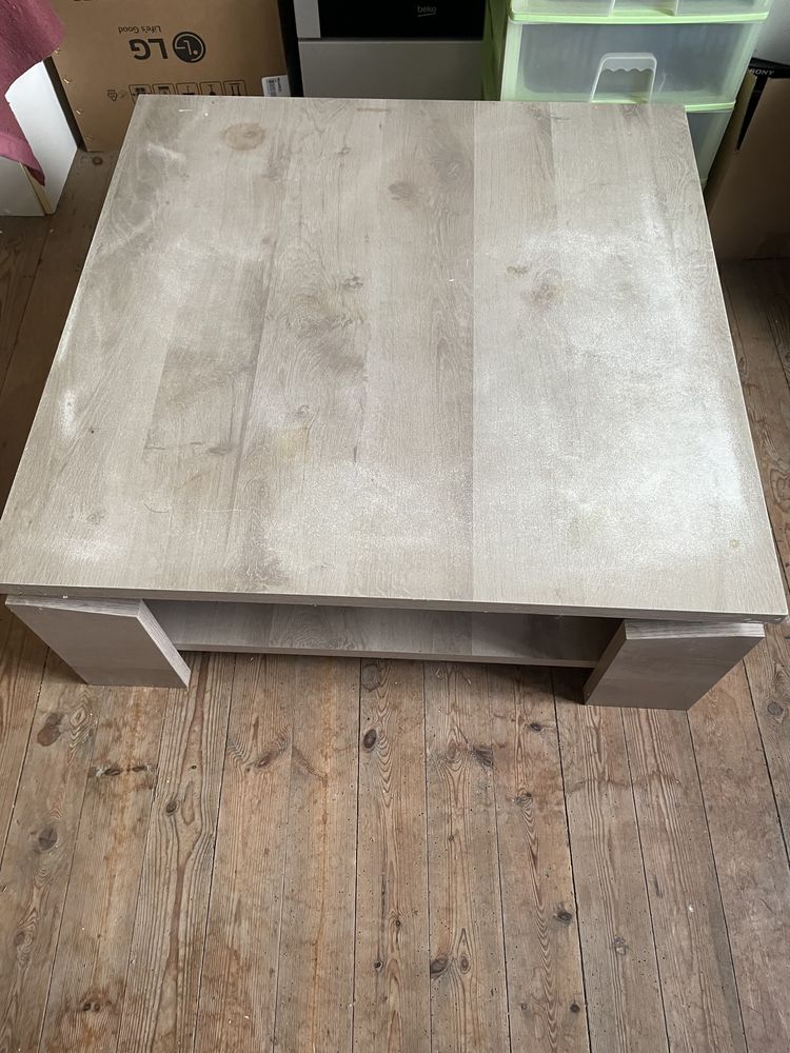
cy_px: 526
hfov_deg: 53.1
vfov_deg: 67.3
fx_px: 791
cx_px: 395
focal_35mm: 26
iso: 125
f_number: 1.6
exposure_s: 1/81
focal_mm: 4.2
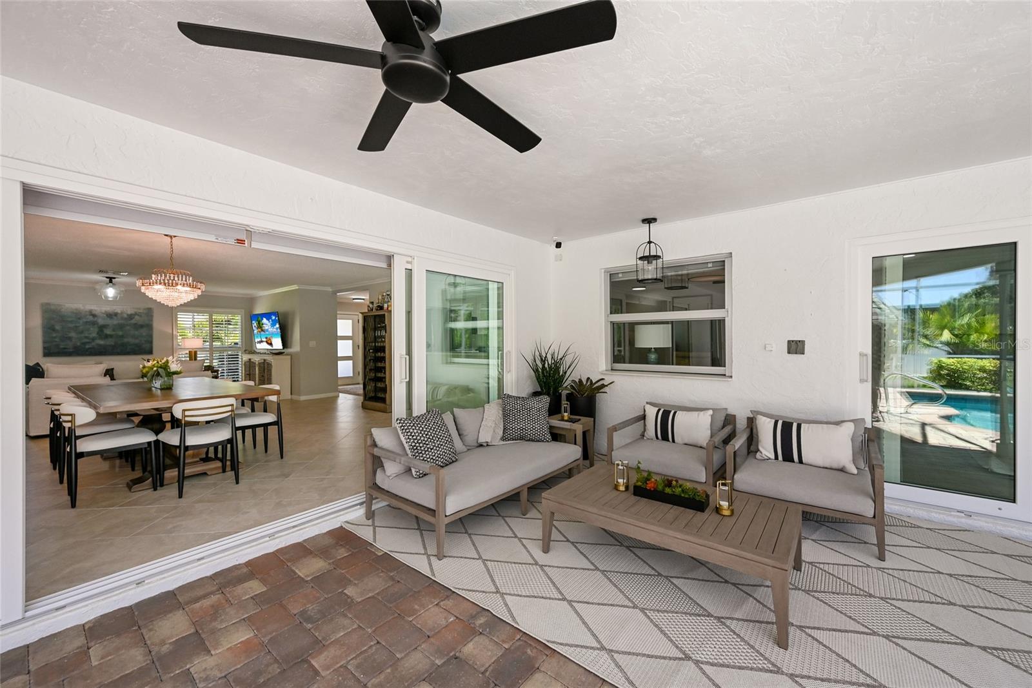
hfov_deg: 104.3
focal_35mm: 14
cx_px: 516
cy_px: 344
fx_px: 401
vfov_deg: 81.2
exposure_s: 1/125
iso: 800
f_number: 8
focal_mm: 14
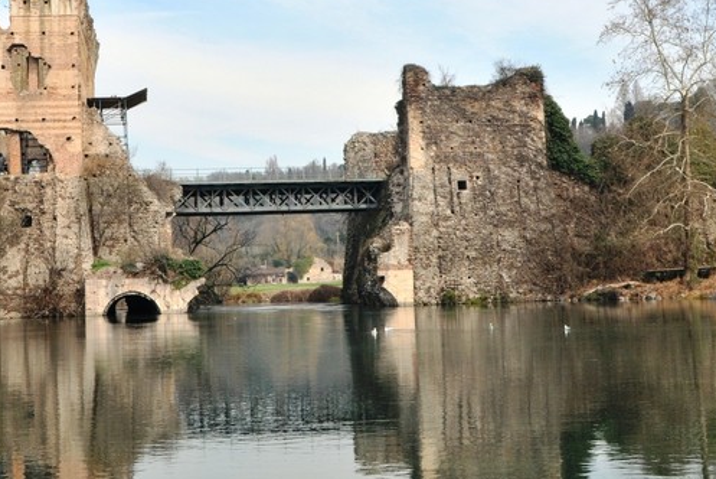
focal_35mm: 58
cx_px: 248
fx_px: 1154
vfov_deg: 23.2
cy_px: 135
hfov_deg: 34.2
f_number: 9.5
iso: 400
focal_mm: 24
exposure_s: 1/350
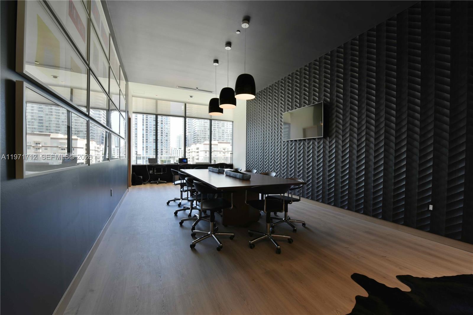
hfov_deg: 104.3
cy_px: 158
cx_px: 236
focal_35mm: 14
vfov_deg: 81.2
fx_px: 184
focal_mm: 14
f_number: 10
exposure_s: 1/6
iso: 200
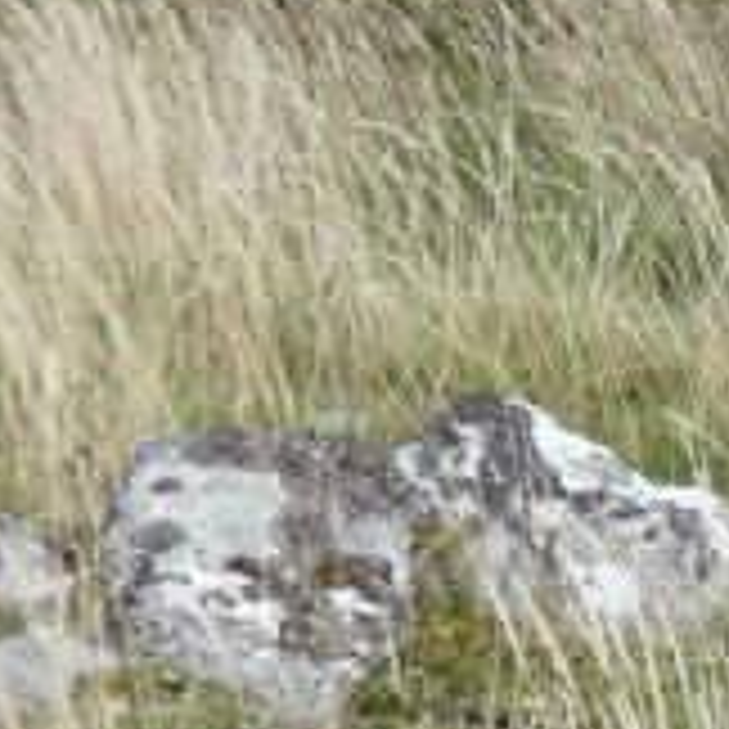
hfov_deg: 10.4
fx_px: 3741
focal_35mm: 157
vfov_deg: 10.8
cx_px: 1400
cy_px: 1022
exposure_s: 1/640
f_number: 3.4
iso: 80
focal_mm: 5.8
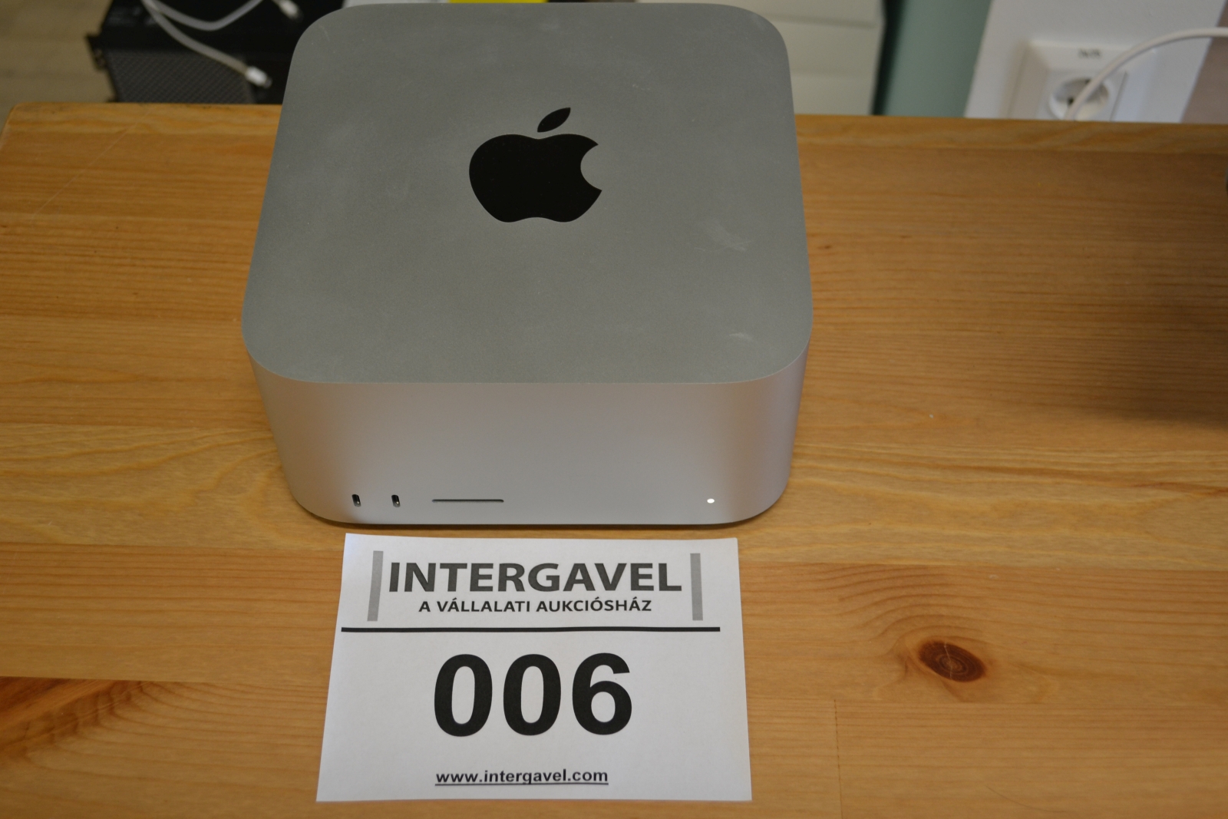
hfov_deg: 43.6
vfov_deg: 29.9
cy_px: 410
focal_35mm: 45
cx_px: 614
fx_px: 1535
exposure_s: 1/40
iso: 400
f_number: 4.5
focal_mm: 30
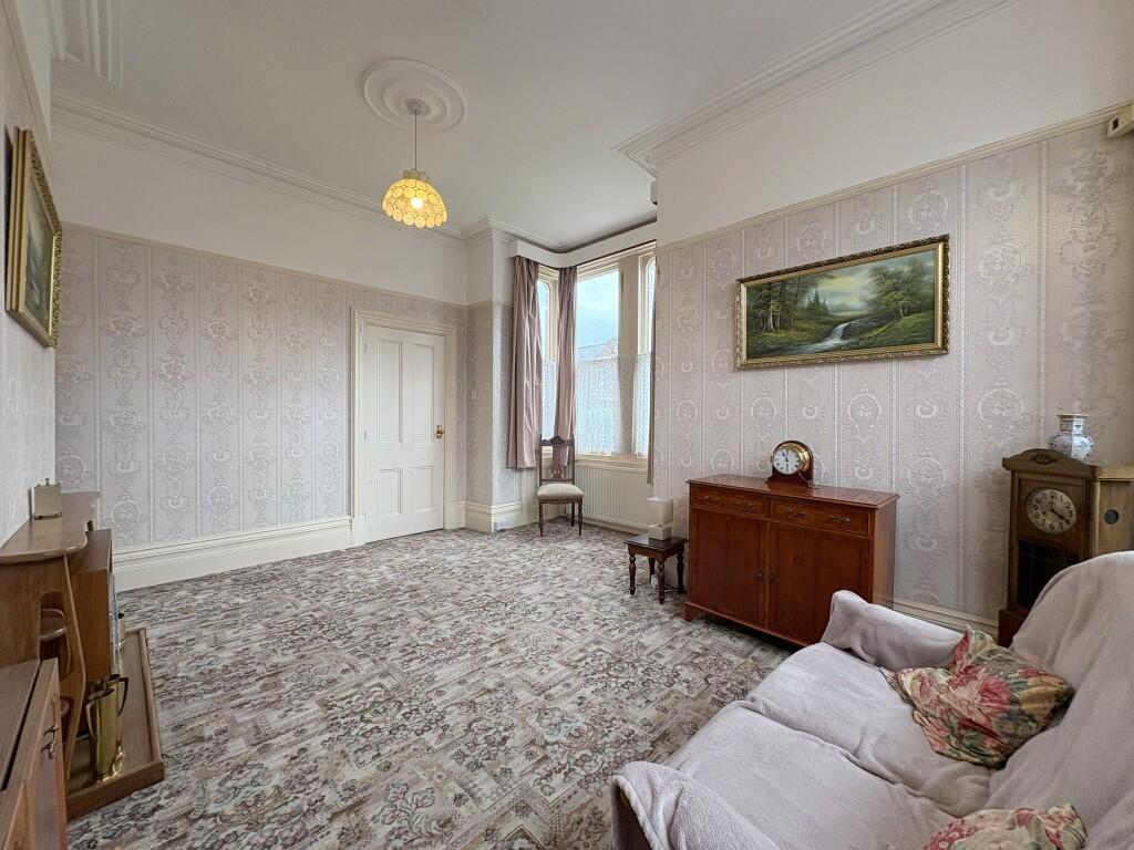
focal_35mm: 14
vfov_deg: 85.7
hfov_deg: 102.1
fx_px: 459
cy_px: 425
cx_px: 567
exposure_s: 1/126
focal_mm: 2.22
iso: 80
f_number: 2.2
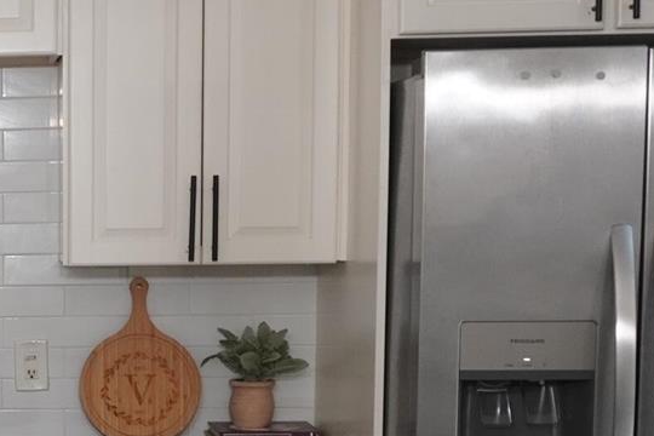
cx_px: -220
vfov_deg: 14.9
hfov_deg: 20.3
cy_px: 391
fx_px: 1653
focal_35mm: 91
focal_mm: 16
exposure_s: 1/30
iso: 640
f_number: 3.5
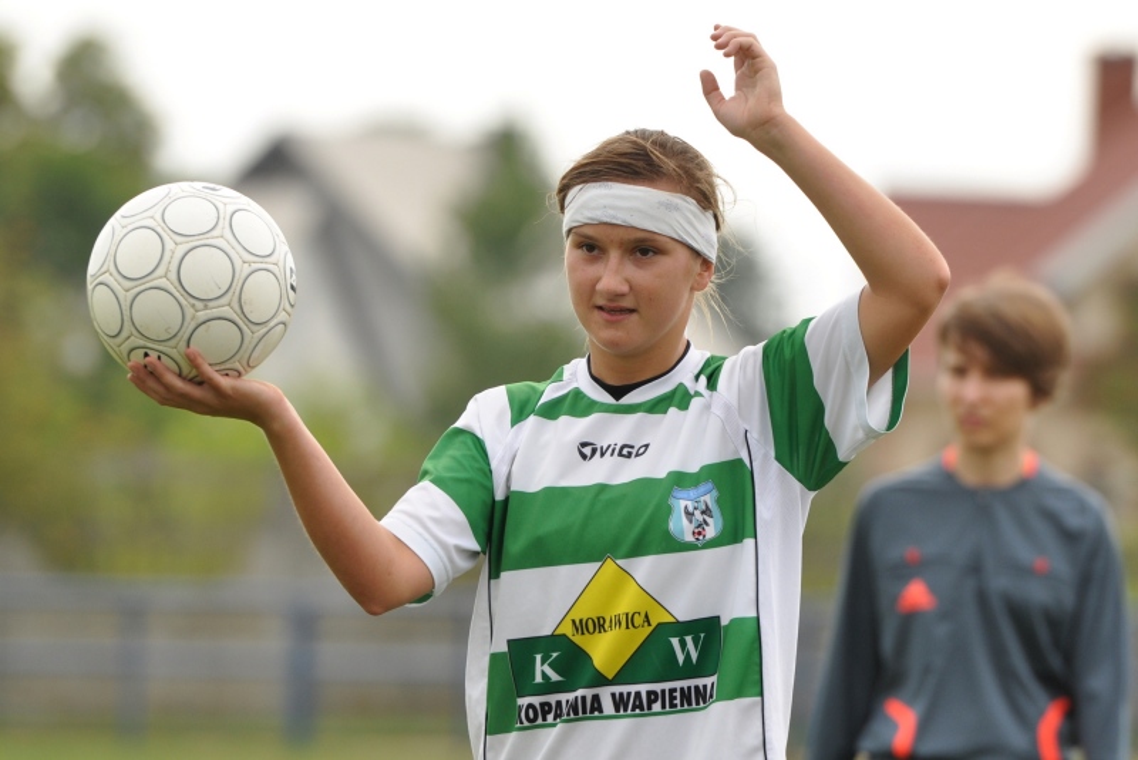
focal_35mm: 300
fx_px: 9486
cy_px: 380
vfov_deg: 4.6
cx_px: 569
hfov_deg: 6.9
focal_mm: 200
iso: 200
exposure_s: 1/800
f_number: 4
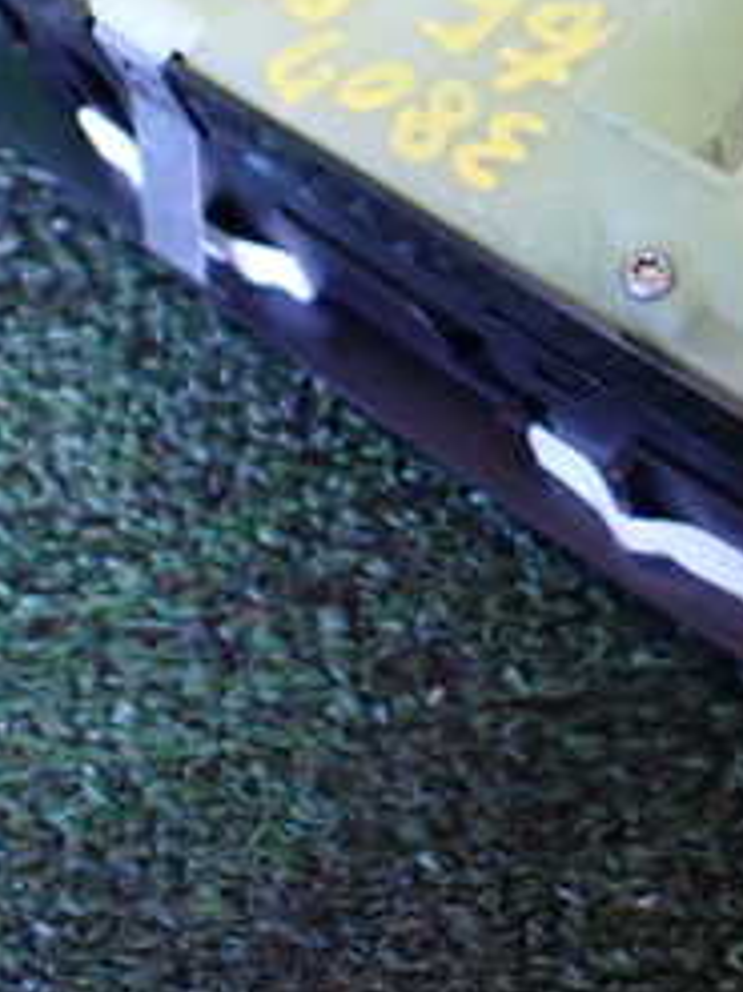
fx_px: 2091
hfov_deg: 19.2
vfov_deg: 26.3
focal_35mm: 73
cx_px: 847
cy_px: 245
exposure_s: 1/50
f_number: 2.3
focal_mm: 5.4
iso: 800
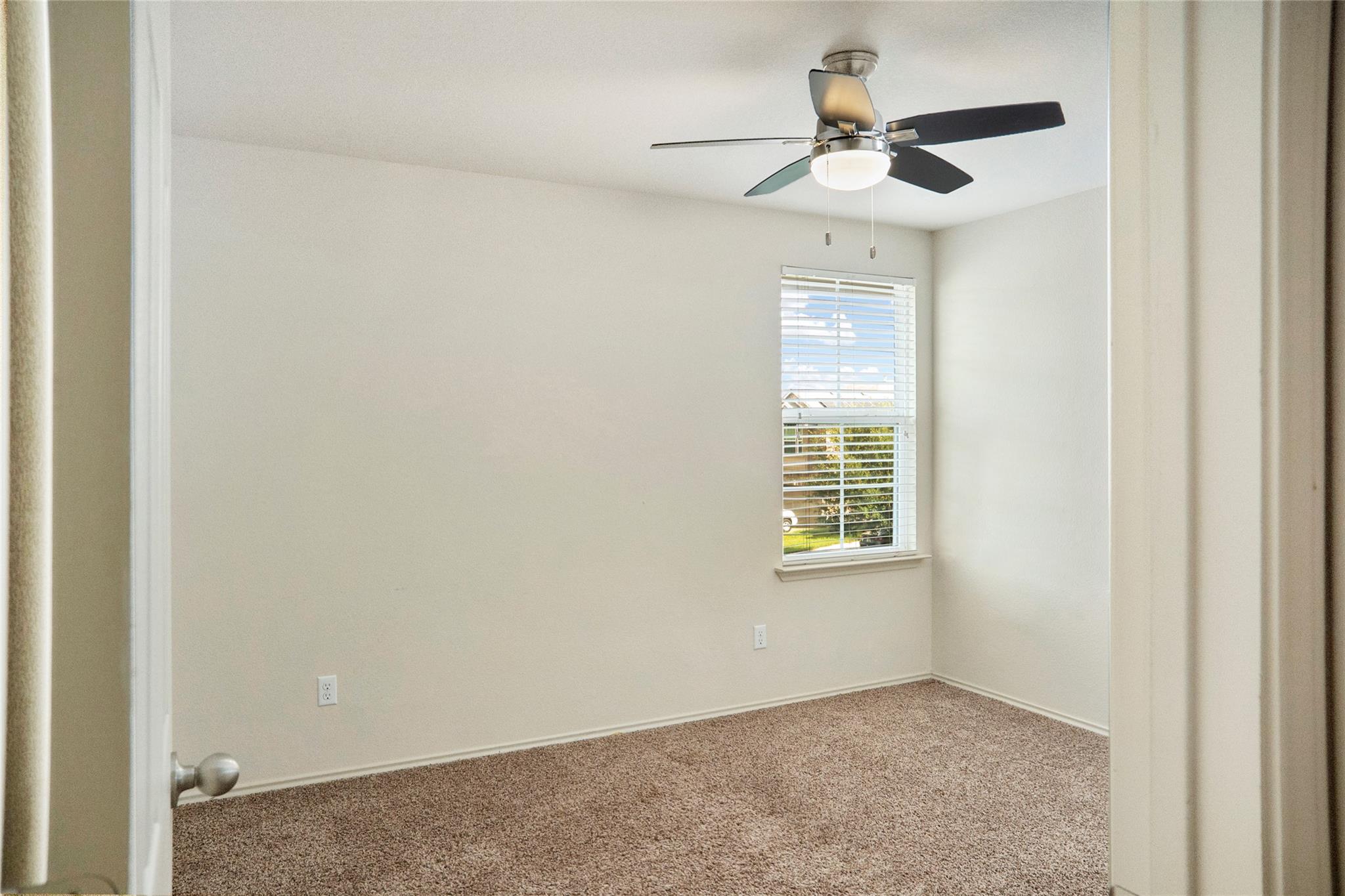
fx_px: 822
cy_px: 448
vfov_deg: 57.2
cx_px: 672
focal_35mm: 22
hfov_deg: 78.6
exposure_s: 1/80
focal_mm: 15
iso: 400
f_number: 5.6
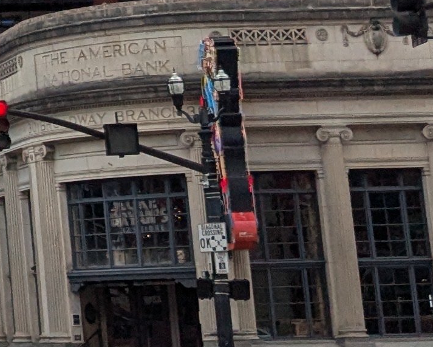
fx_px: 1910
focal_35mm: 149
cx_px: -455
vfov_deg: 10.2
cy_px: -63
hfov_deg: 11.5
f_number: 1.73
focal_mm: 4.38
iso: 61
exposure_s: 1/1949
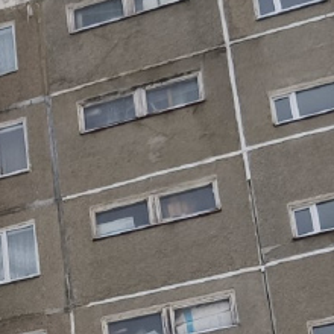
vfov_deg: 13.3
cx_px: -257
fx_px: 1310
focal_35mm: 120
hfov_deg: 13.2
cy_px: 576
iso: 80
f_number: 1.7
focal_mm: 5.35
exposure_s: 1/1176
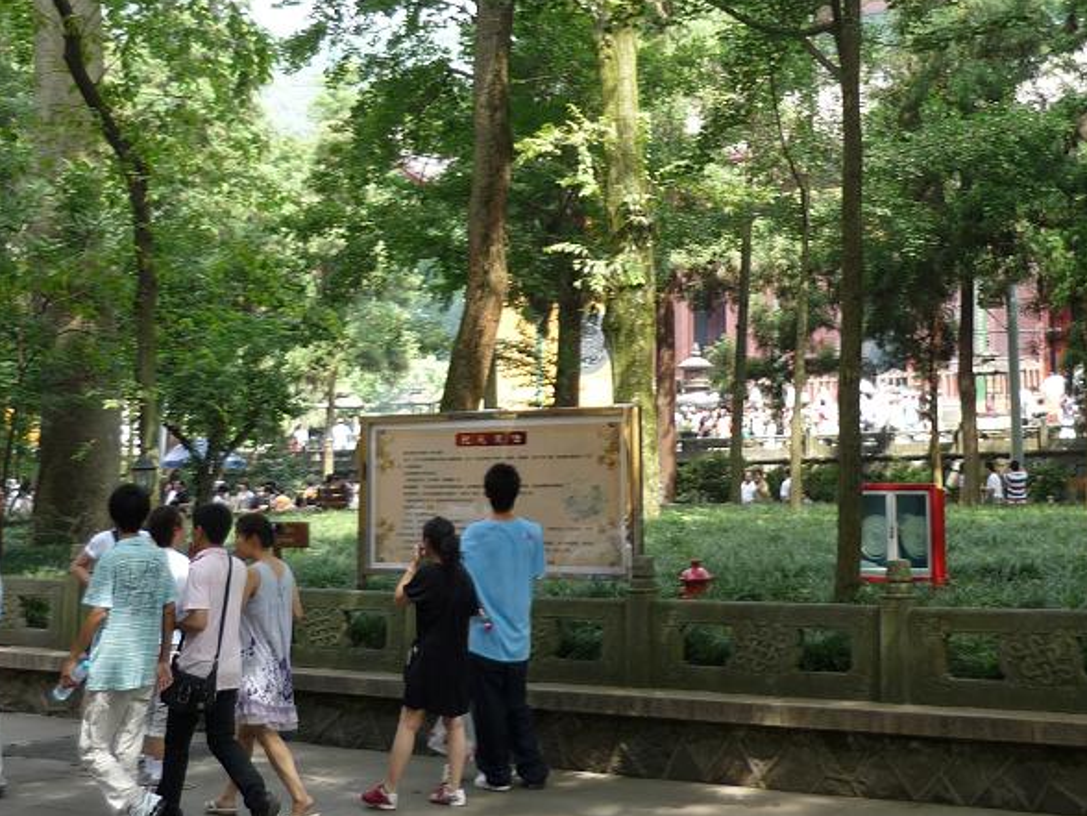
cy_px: 171
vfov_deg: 26.1
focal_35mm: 55
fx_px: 1727
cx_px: 710
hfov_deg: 34.7
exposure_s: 1/100
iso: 100
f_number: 2.8
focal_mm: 5.5
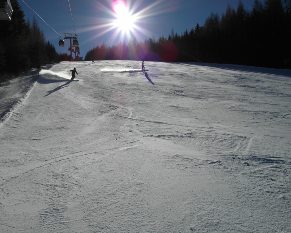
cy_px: 119
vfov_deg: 54.9
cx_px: 146
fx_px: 224
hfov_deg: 66.0
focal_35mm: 26
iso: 80
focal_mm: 5.2
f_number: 6
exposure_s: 1/1500
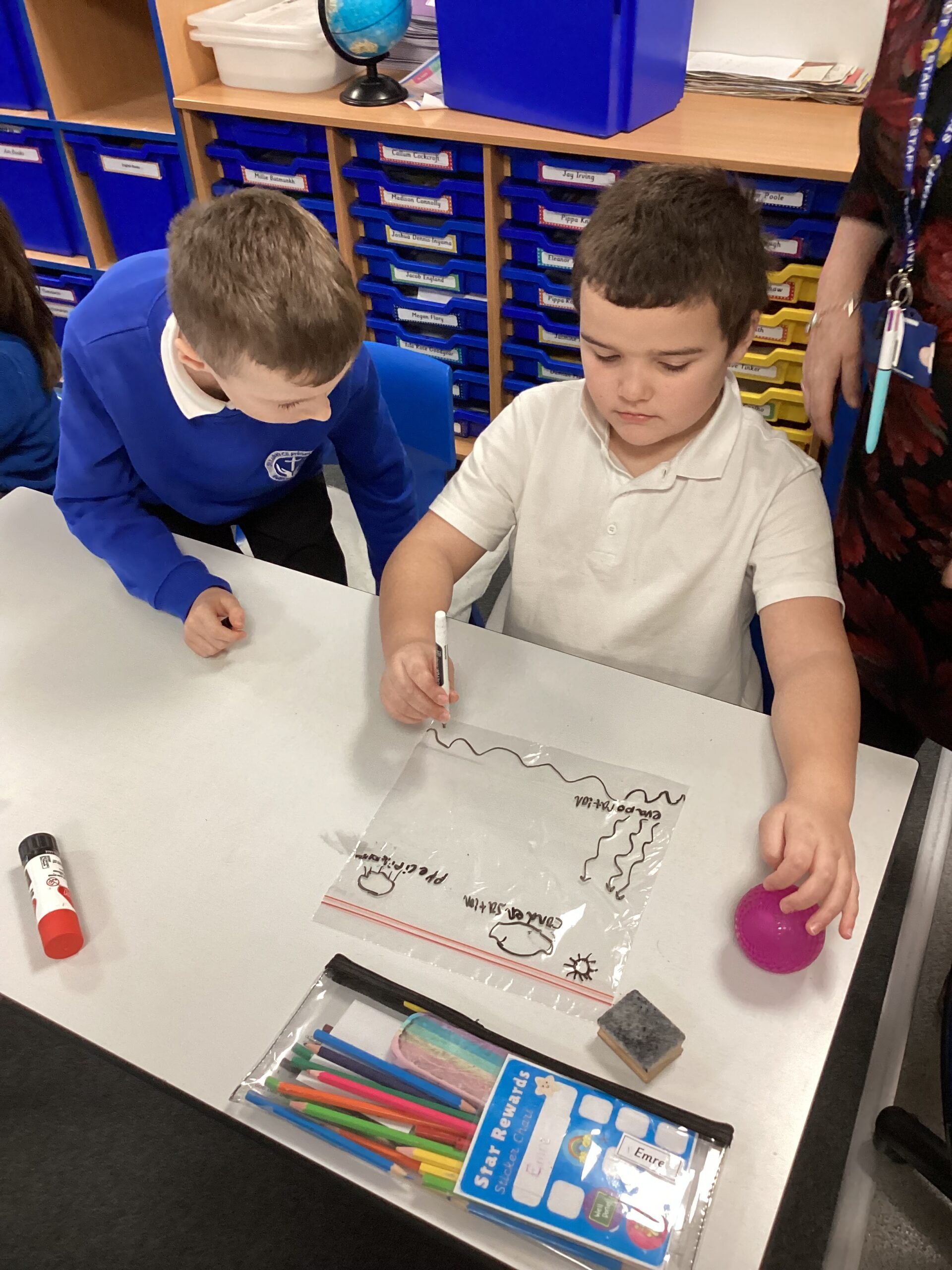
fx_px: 1137
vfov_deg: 58.4
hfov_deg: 45.4
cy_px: 635
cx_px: 476
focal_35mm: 31
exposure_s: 1/60
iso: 200
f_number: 2.4
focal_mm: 3.3
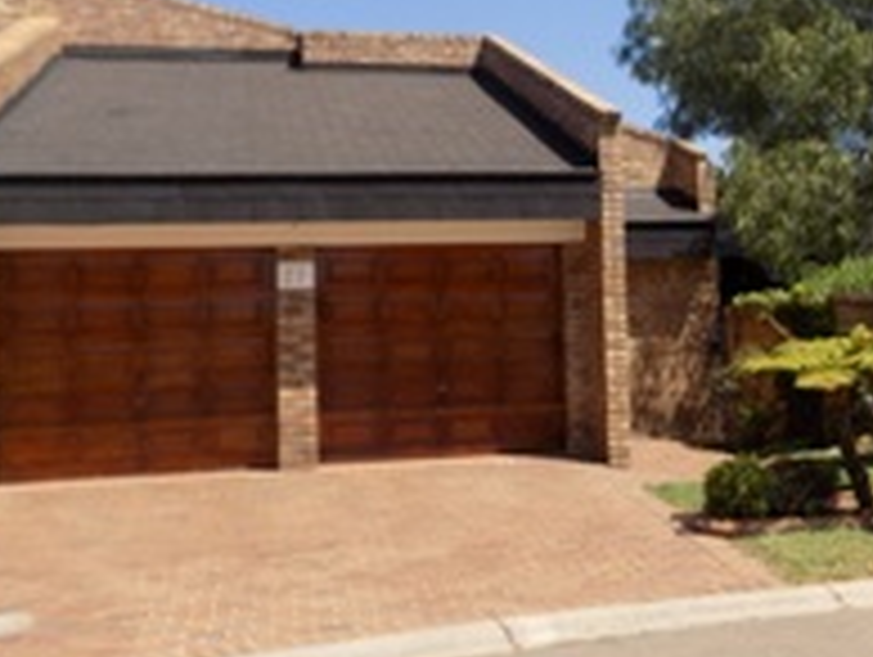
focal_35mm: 53
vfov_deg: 27.4
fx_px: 1338
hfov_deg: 34.8
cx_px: 724
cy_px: 212
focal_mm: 4
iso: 80
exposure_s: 1/800
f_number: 3.1
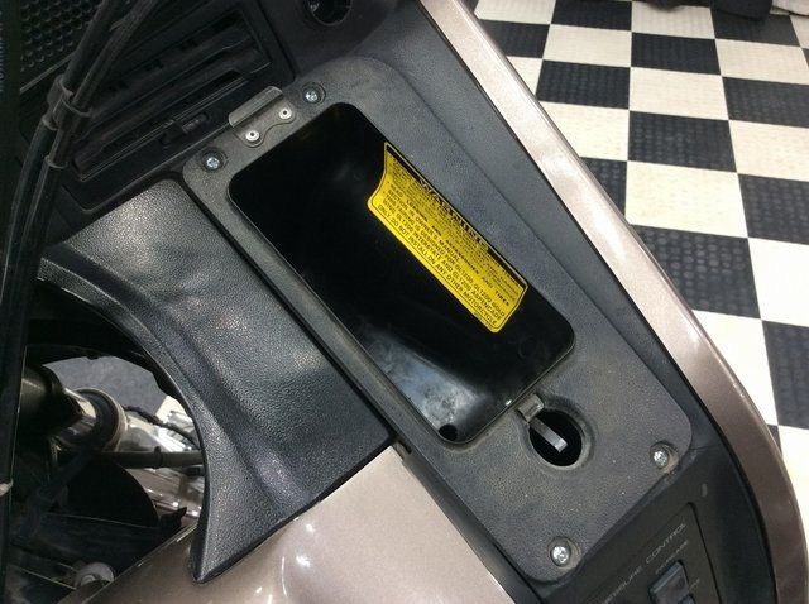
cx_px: 404
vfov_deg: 44.1
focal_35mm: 32
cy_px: 302
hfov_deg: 56.9
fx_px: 747
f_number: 2.4
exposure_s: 1/24
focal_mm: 3.3
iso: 80
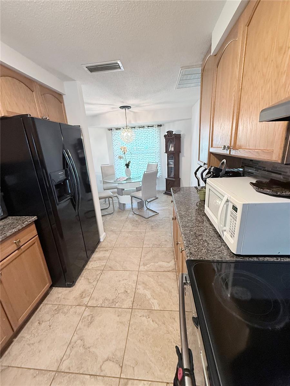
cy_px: 193
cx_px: 145
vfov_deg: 102.1
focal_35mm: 14
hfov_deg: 85.7
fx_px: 156
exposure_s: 1/60
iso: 250
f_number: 2.2
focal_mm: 2.22
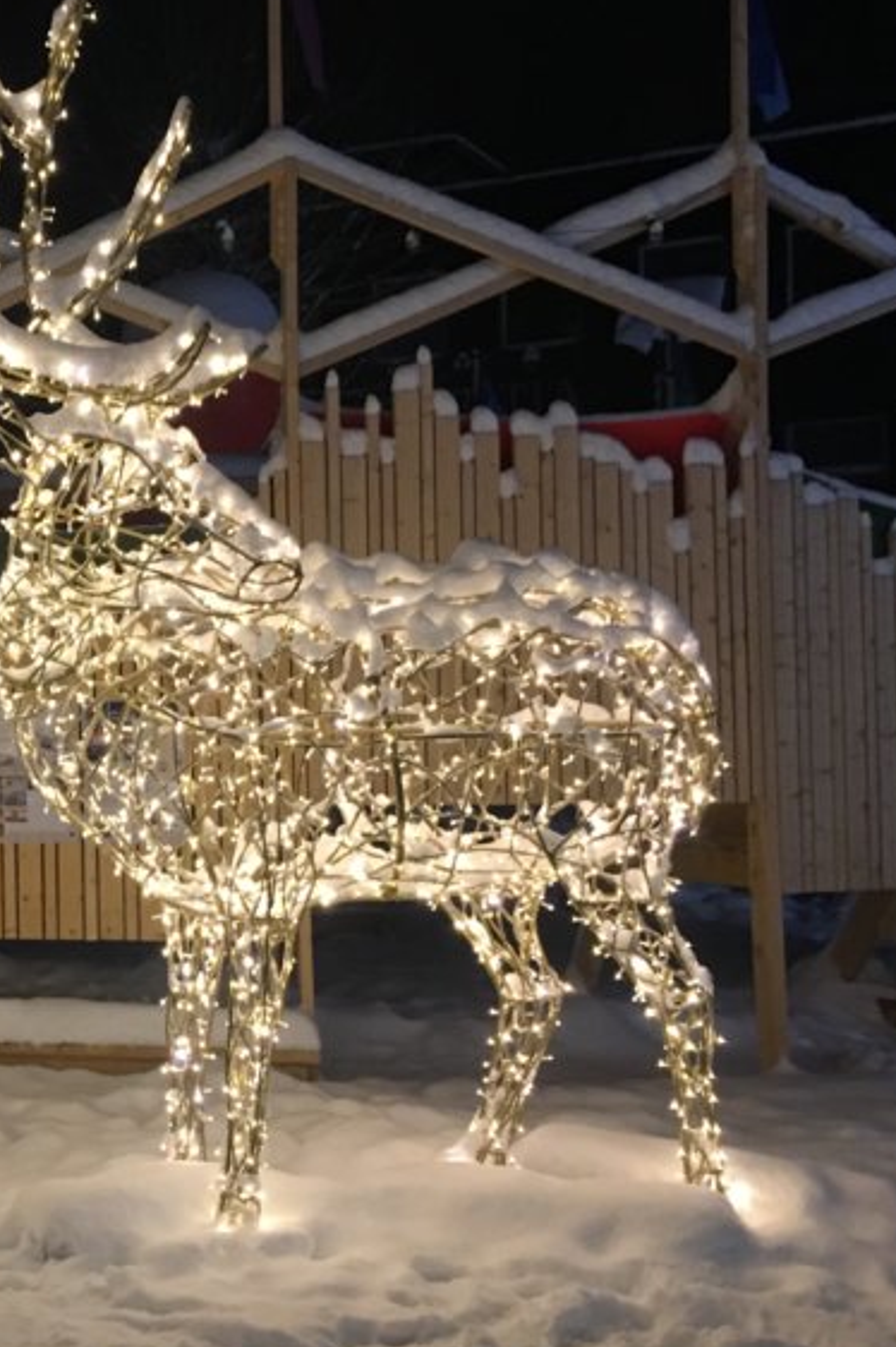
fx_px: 2056
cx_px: -141
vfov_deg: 36.3
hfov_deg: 22.8
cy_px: 690
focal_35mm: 55
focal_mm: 4.15
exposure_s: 1/33
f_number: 2.2
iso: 200
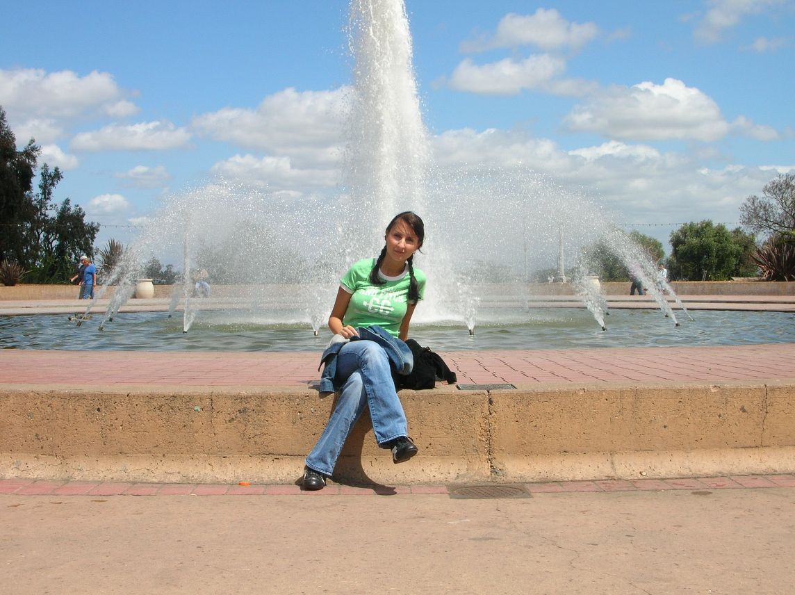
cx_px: 398
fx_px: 1101
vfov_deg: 30.2
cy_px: 298
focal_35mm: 48
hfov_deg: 39.7
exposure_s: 1/264
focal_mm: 8
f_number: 6.4
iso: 50
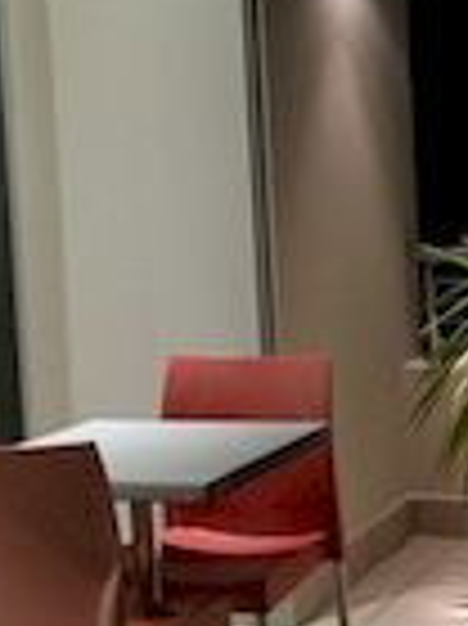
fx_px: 1318
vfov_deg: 26.6
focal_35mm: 73
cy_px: 252
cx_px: 310
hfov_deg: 20.1
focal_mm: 4.15
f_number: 2.2
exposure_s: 1/17
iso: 320
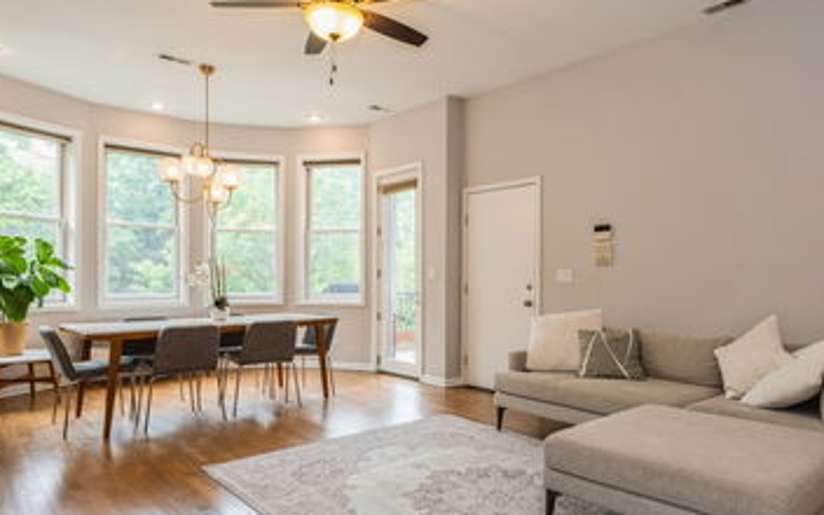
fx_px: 561
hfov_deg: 72.4
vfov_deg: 49.2
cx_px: 452
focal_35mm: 25
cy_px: 288
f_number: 8
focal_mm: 18
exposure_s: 1/25
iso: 400
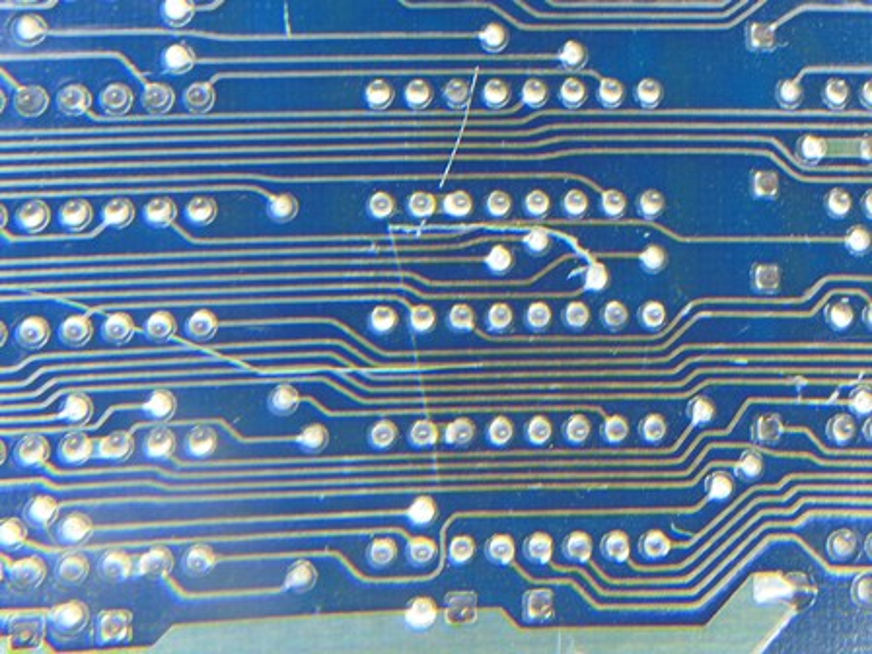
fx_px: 1260
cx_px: 436
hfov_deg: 38.2
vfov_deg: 29.1
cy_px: 327
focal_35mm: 50
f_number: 4
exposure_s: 1/50
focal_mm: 8.9
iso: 125
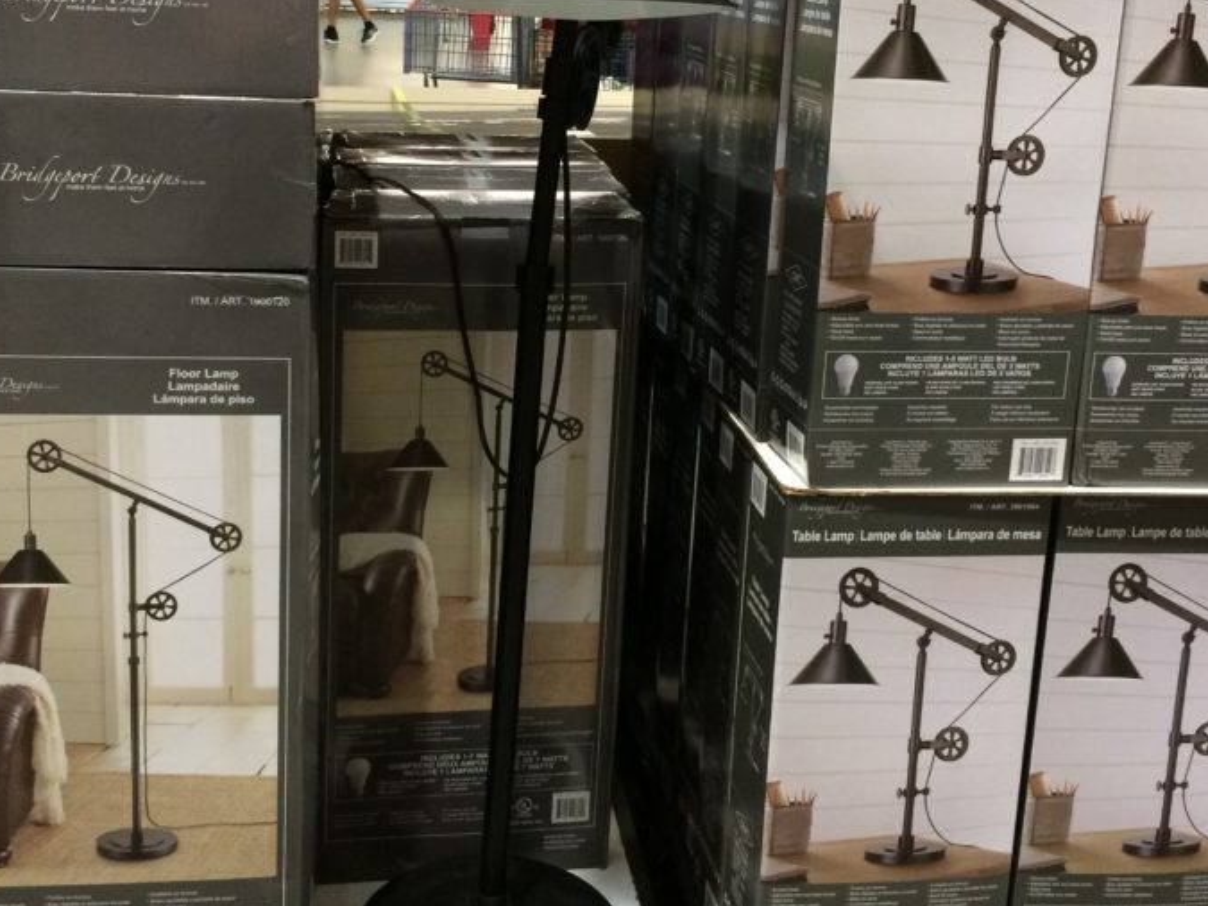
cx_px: 549
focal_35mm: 44
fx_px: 1535
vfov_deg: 32.5
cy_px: 281
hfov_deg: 42.9
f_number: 2.2
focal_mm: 4.15
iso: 200
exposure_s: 1/30
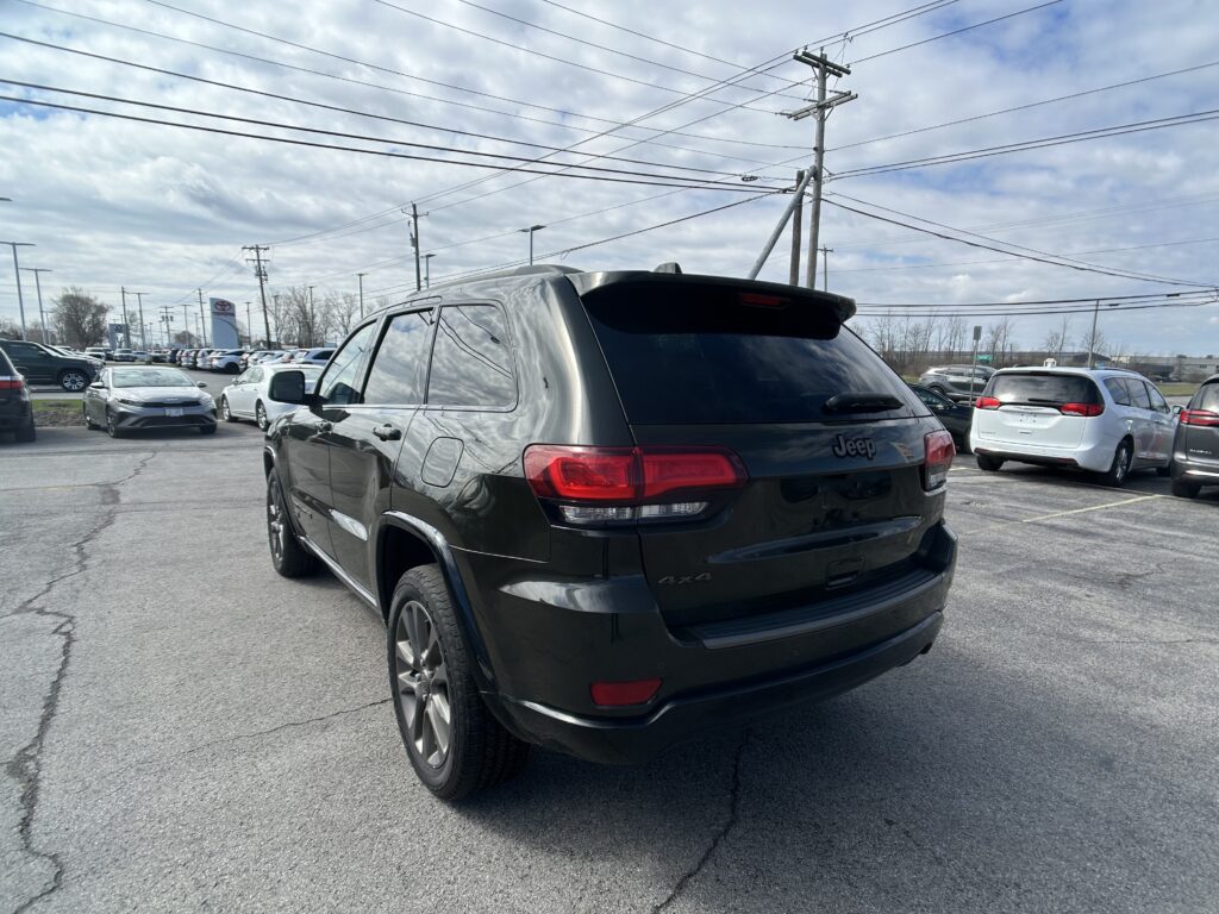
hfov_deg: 67.3
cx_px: 610
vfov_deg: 53.1
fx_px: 916
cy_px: 457
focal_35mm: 26
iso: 50
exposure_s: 1/4444
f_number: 1.5
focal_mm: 5.7
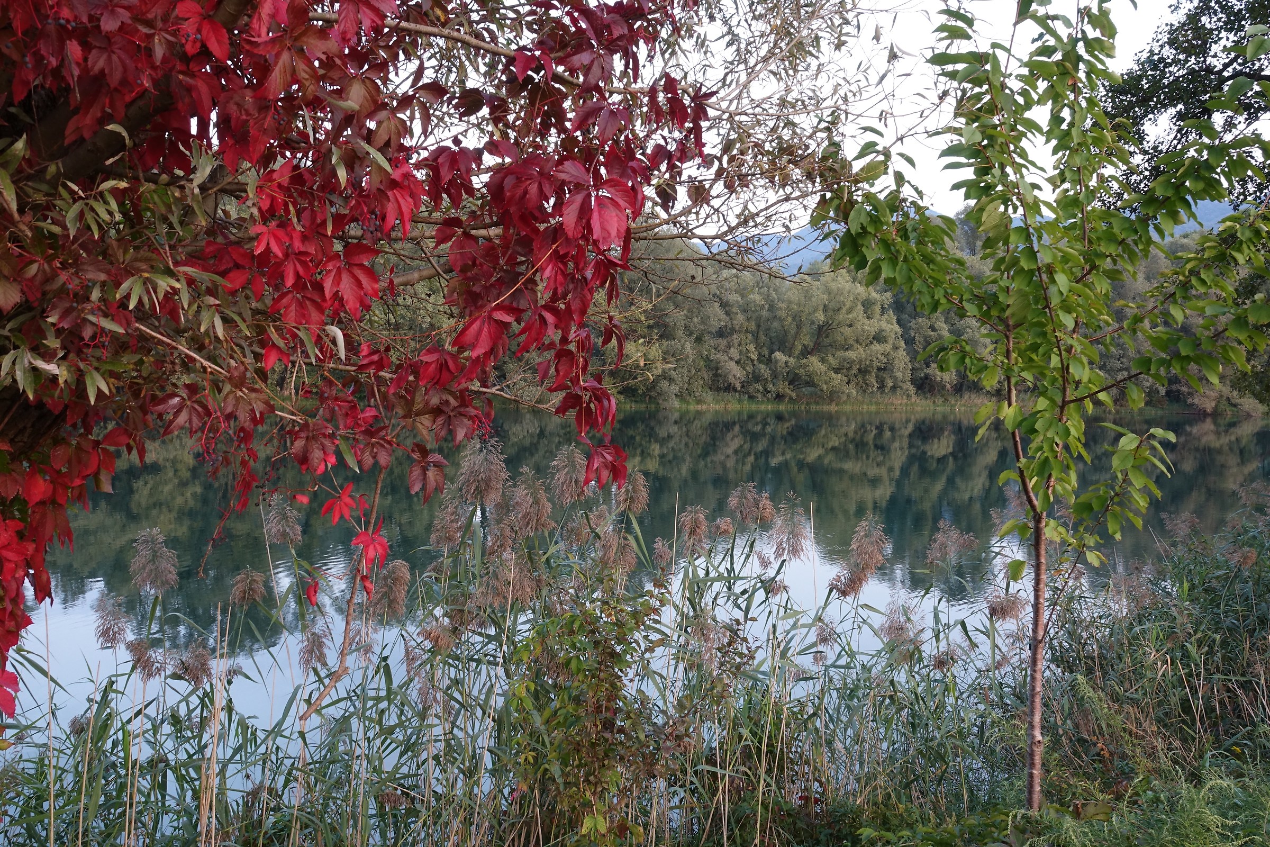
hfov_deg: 58.7
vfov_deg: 41.1
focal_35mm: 32
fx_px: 1129
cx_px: 635
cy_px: 424
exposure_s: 1/15
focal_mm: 11.77
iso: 320
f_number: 8
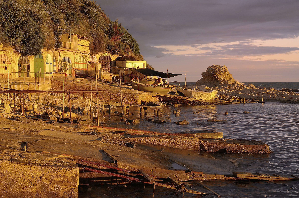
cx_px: 150
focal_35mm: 68
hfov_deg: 29.9
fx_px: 560
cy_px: 99
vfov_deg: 20.1
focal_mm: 45
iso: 200
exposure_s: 1/15
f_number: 11
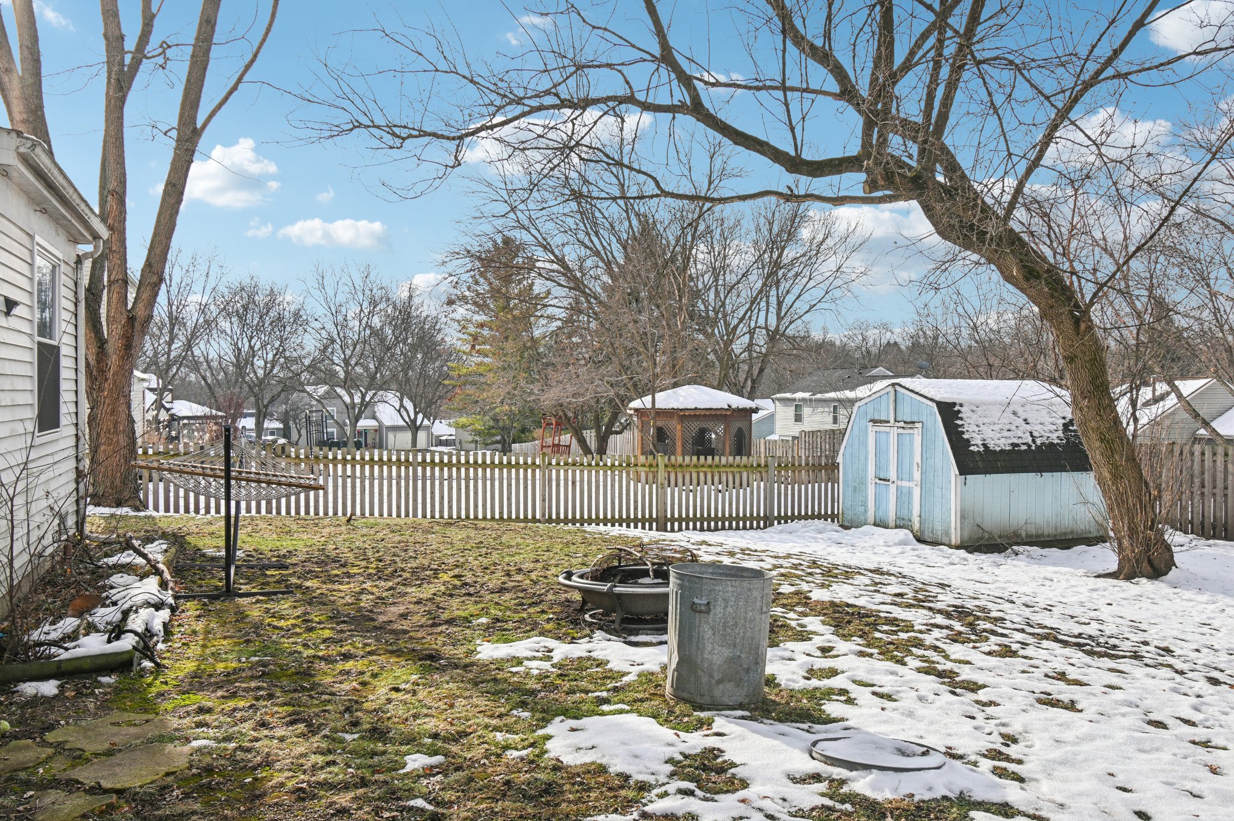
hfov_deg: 62.0
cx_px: 617
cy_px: 410
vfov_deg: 43.6
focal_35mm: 30
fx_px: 1028
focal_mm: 20
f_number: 8
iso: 100
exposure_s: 1/250
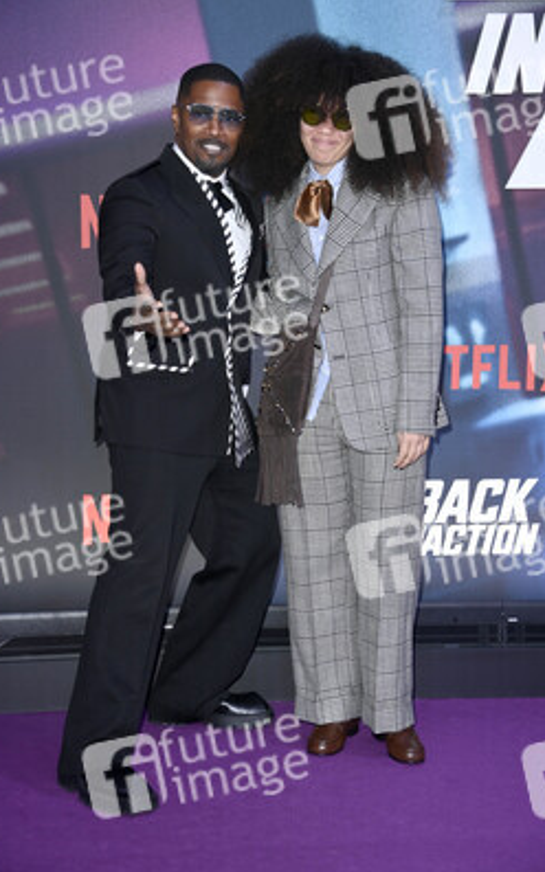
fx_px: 1902
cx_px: 259
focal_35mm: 80
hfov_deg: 16.3
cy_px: 437
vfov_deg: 25.8
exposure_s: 1/250
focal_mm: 78
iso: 1000
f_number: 5.6
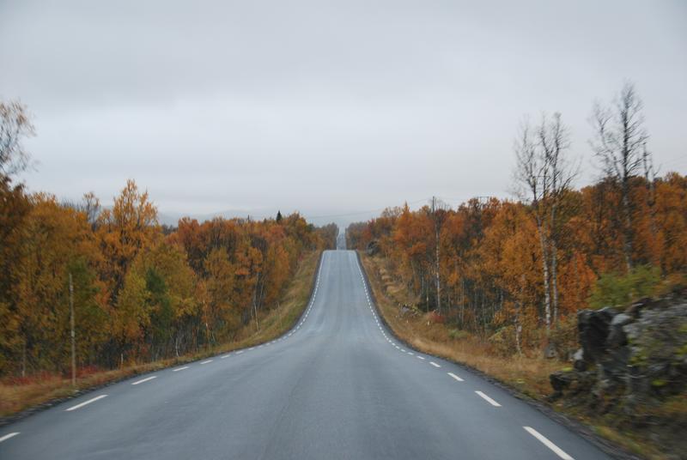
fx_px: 1491
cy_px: 230
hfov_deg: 26.0
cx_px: 344
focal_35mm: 78
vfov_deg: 17.6
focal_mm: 52
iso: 400
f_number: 5
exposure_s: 1/60
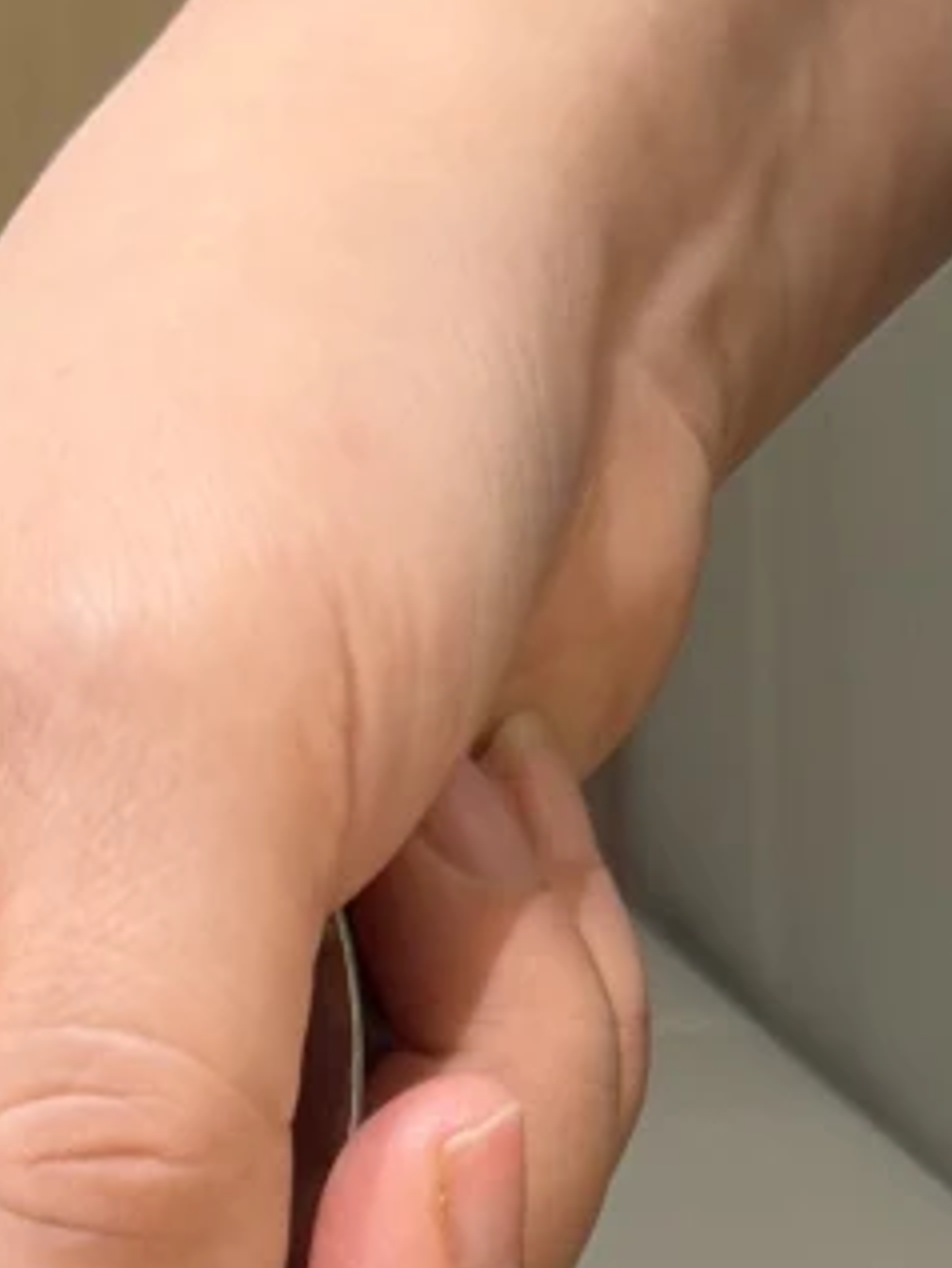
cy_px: 2764
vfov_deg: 8.5
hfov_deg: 6.8
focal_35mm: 218
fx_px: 7988
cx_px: 88
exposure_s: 1/60
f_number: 1.78
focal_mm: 6.76
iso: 100
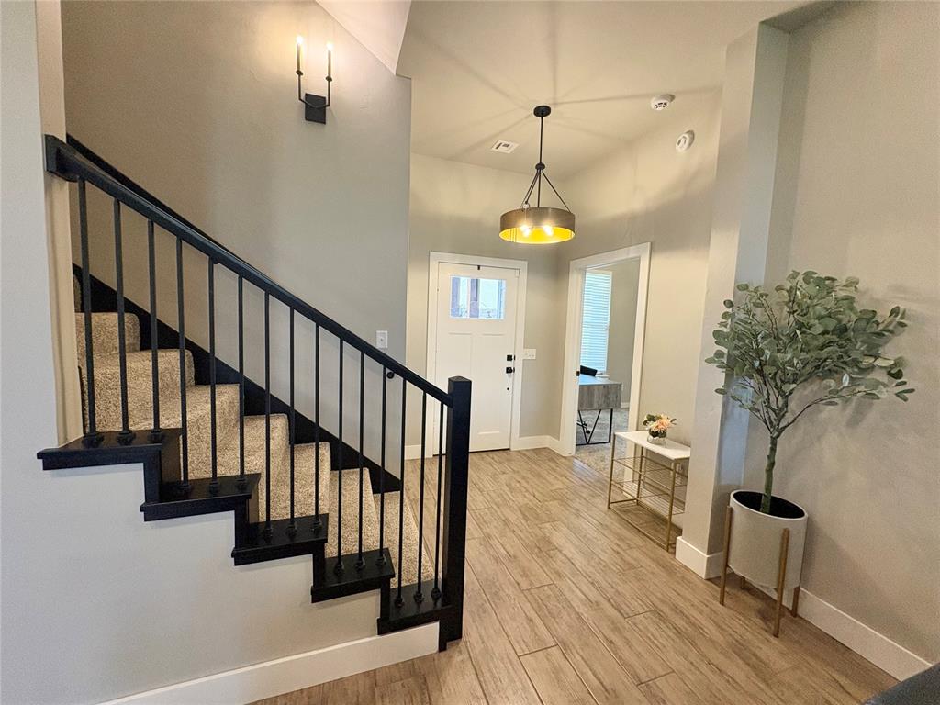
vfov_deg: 85.7
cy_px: 352
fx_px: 380
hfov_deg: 102.1
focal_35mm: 14
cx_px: 470
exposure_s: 1/120
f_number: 2.2
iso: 250
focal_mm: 2.22
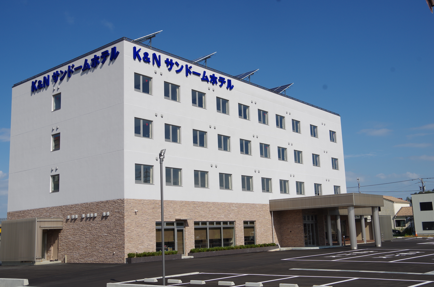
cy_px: 144
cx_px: 217
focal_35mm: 42
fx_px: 505
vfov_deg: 31.8
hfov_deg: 46.5
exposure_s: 1/400
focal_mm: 28
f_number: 8
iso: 100
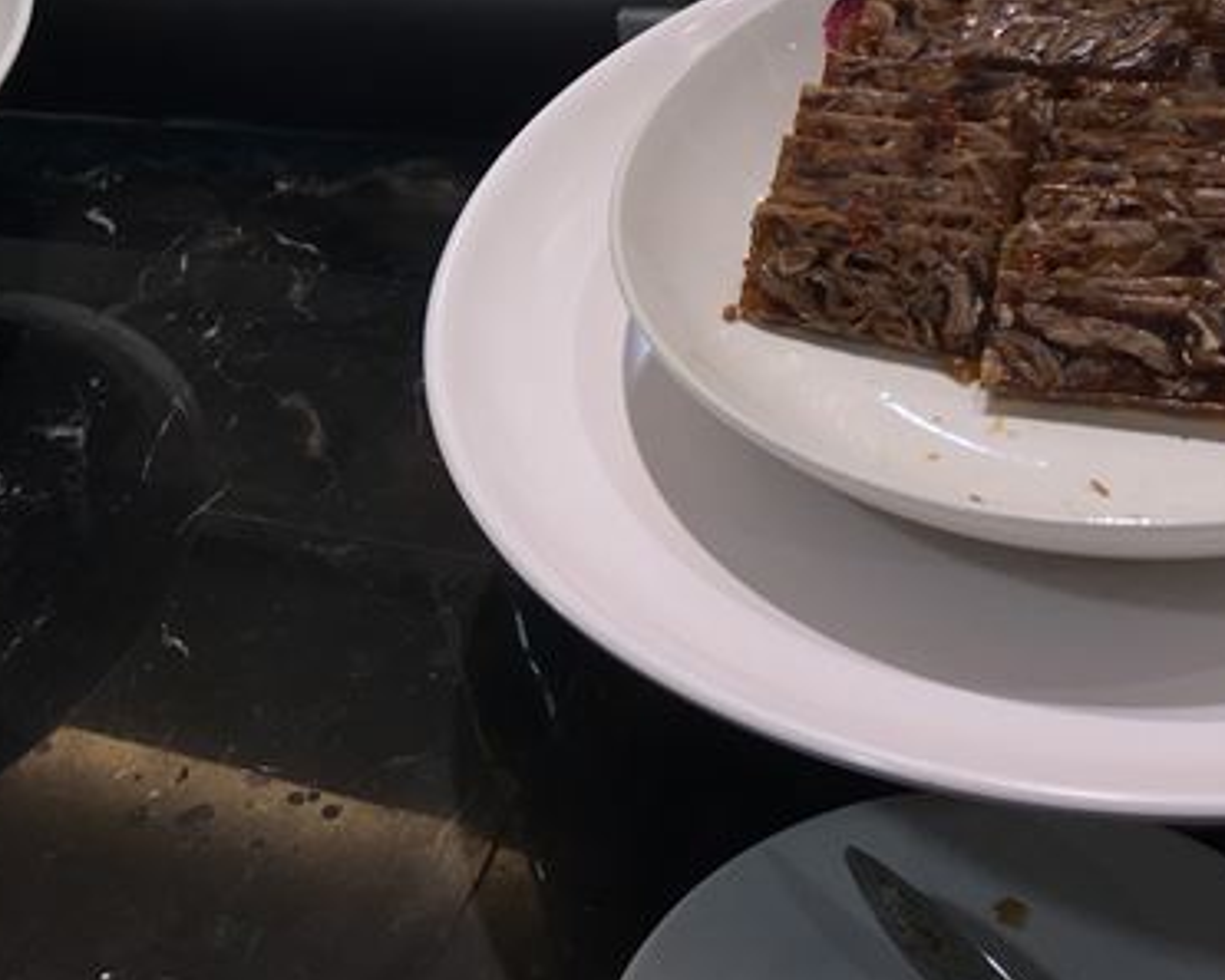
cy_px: 79
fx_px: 2212
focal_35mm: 61
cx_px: 267
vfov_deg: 24.2
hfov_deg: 30.3
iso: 25
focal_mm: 4.15
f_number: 2.2
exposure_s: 1/60
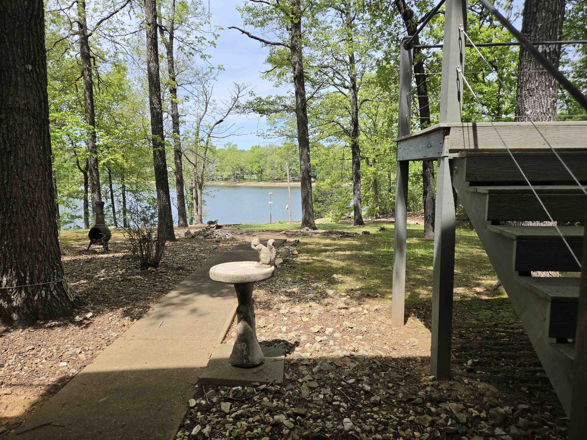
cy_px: 220
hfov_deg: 73.9
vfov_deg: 58.9
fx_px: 390
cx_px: 294
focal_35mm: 23
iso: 80
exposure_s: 1/3034
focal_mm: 5.4
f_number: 1.8
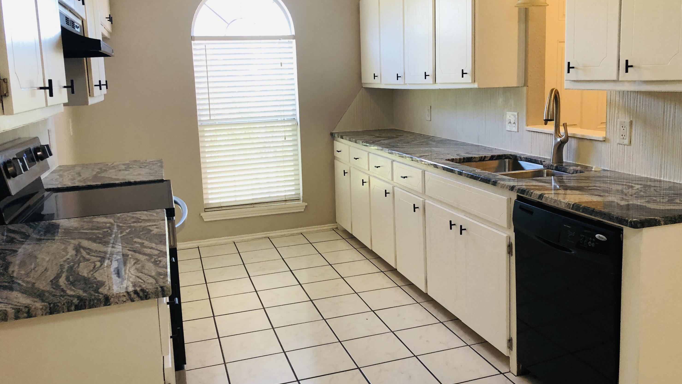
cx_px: 346
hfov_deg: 62.6
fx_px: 561
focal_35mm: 31
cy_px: 159
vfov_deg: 37.7
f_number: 1.8
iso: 32
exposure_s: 1/30
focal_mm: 3.99
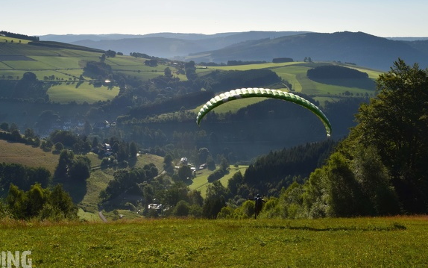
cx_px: 170
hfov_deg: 38.2
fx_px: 615
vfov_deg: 24.3
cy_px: 74
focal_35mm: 53
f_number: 11
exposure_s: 1/640
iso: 200
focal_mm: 25
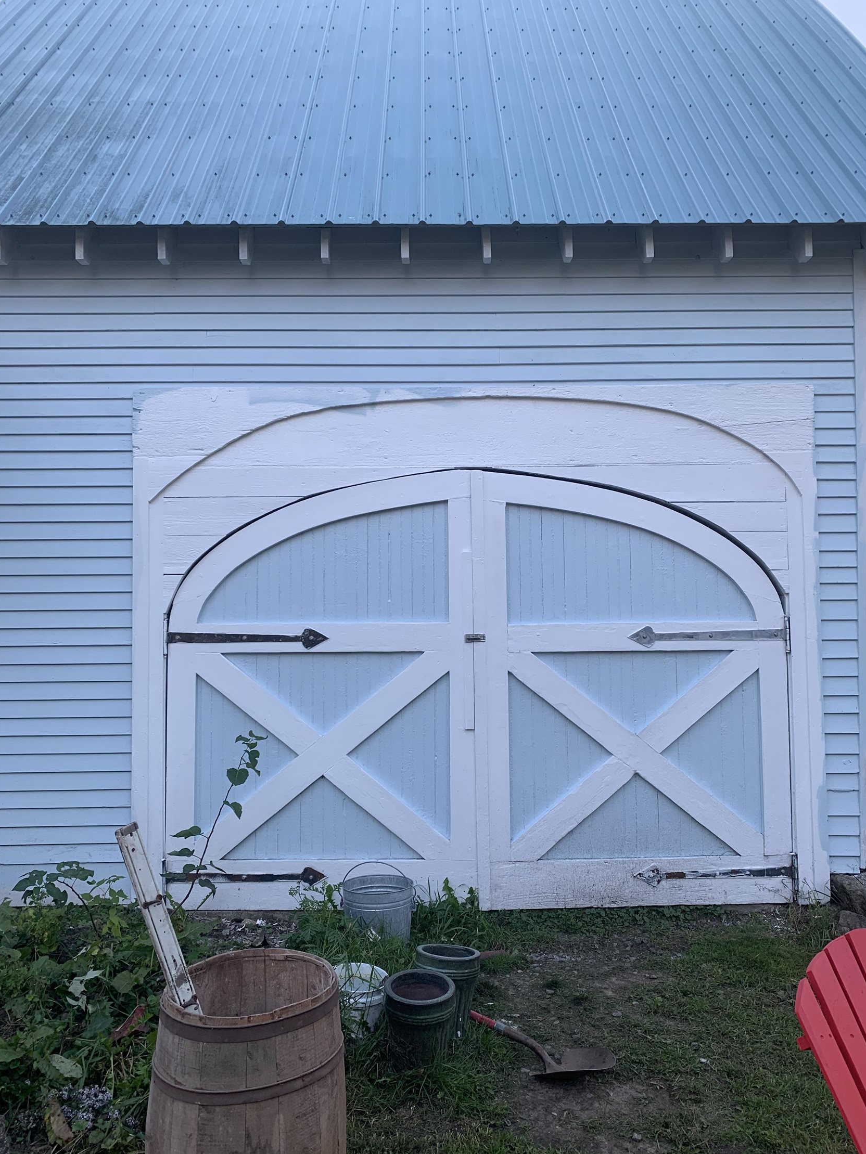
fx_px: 901
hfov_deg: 51.3
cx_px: 447
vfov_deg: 65.3
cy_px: 581
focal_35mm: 27
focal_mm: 4.25
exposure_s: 1/121
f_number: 1.8
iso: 32
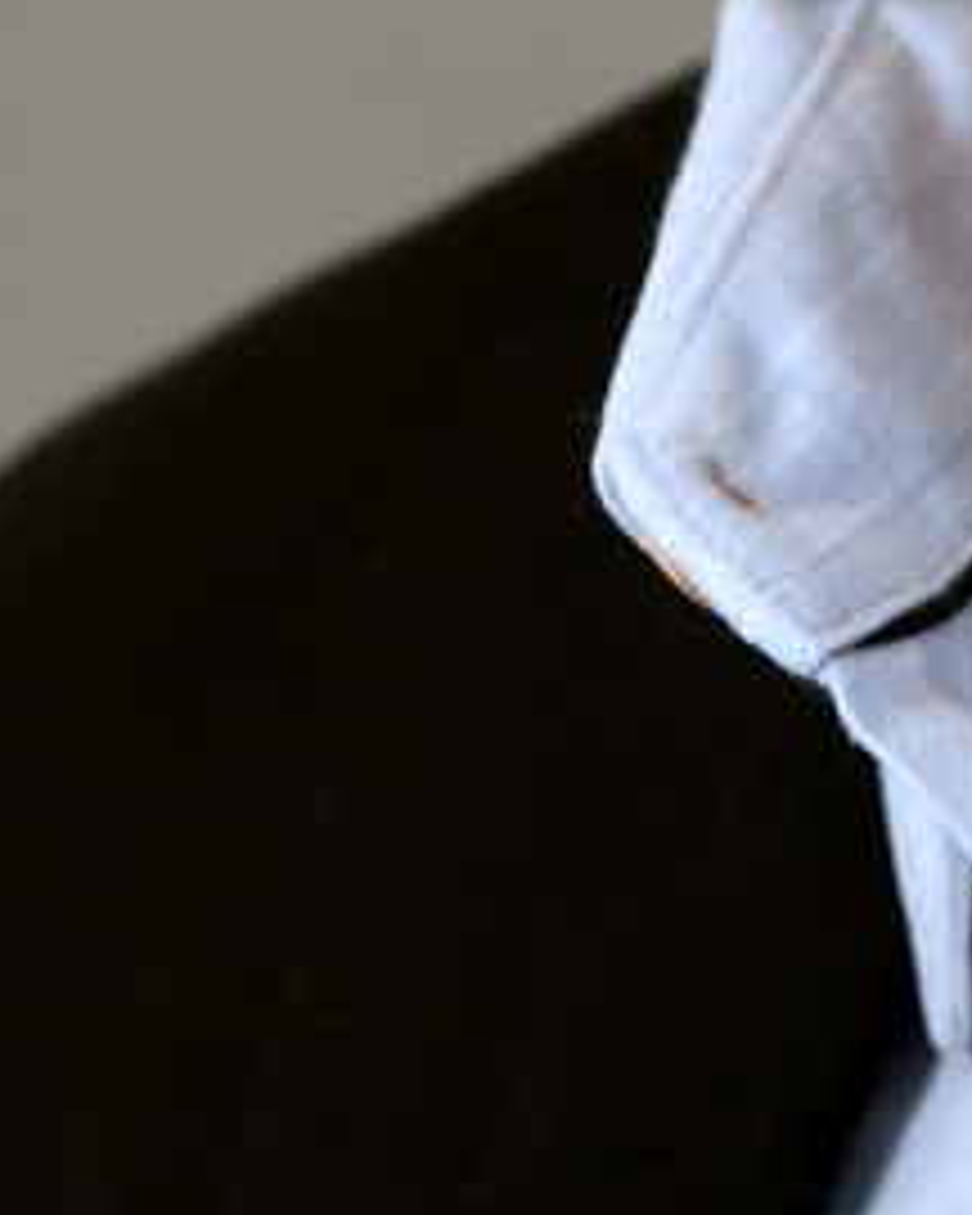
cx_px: 1737
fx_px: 35923
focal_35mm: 999
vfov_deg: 1.9
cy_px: -400
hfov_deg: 1.5
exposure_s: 1/160
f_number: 5.6
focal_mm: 180
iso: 640
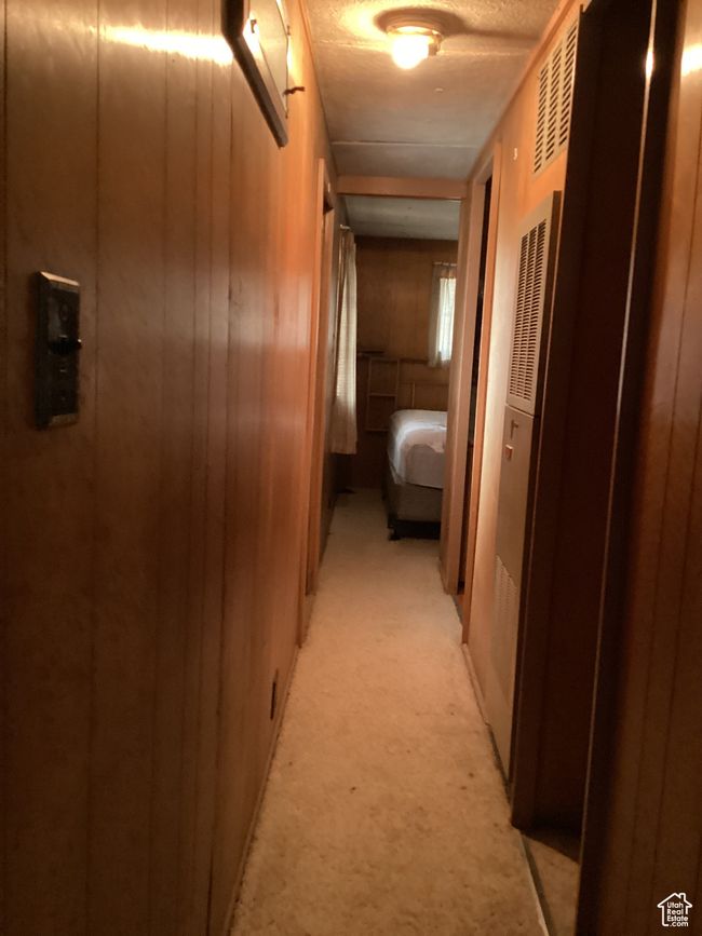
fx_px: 838
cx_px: 351
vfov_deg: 58.4
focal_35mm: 31
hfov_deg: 45.4
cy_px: 468
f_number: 2.4
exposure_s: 1/60
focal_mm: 3.3
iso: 320
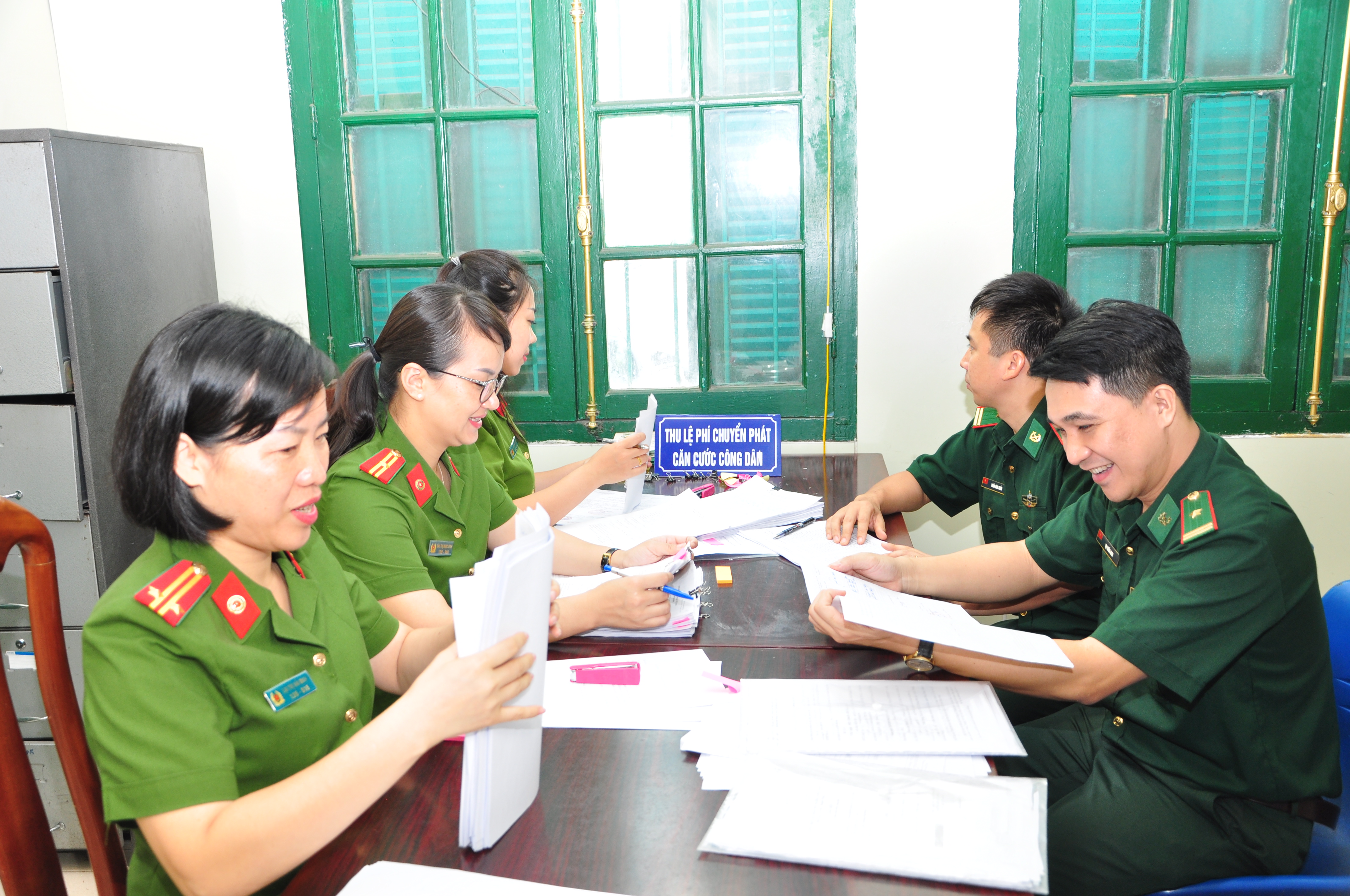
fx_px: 1236
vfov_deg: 39.9
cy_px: 448
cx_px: 675
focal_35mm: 33
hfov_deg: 57.3
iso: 320
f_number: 3.8
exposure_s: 1/50
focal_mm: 22
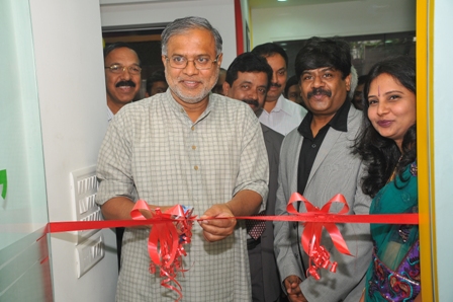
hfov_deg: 49.6
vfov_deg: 34.2
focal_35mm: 39
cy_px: 151
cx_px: 226
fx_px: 490
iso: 320
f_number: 4.5
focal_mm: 26
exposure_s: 1/60
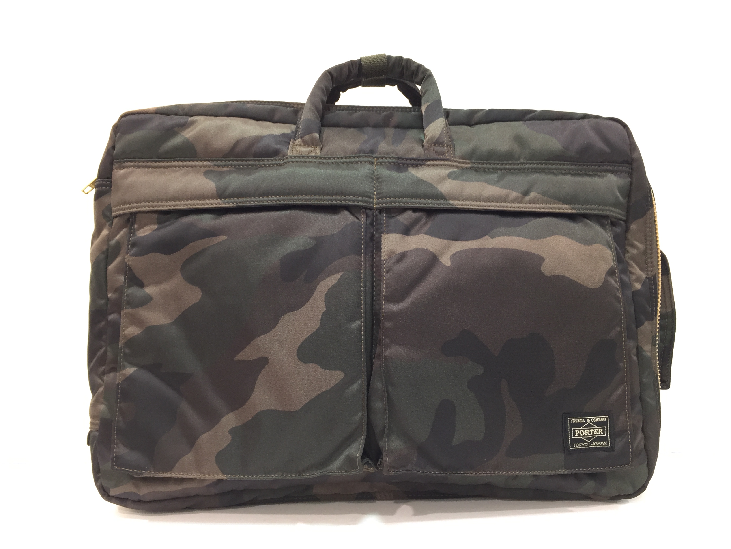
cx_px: 366
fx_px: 612
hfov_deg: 61.7
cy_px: 274
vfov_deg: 48.2
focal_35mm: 29
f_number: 2.2
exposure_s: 1/33
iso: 80
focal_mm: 4.15
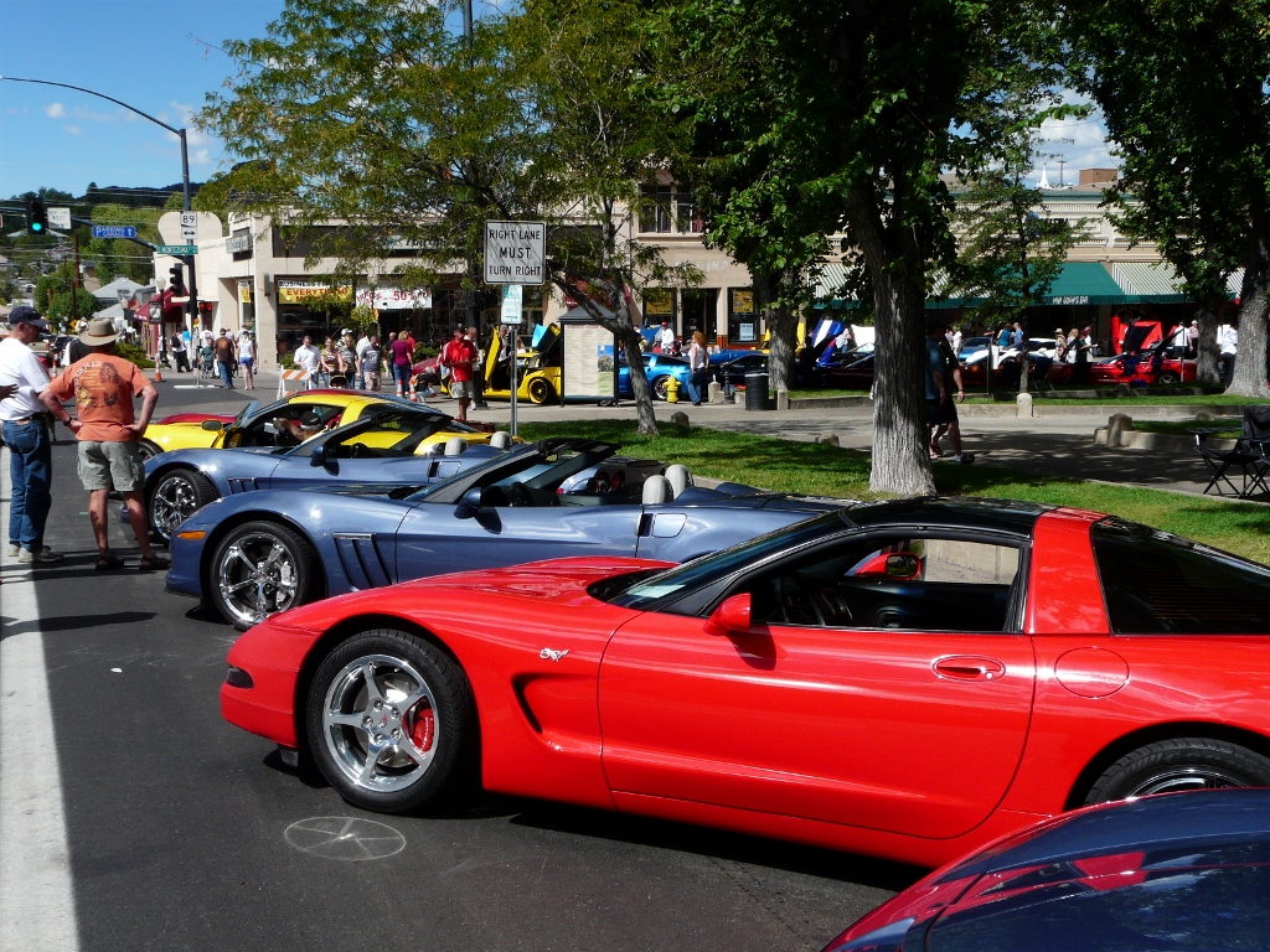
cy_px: 476
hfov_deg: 42.9
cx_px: 635
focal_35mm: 44
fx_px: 1614
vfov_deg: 32.9
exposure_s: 1/500
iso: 100
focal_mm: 7.2
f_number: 6.3
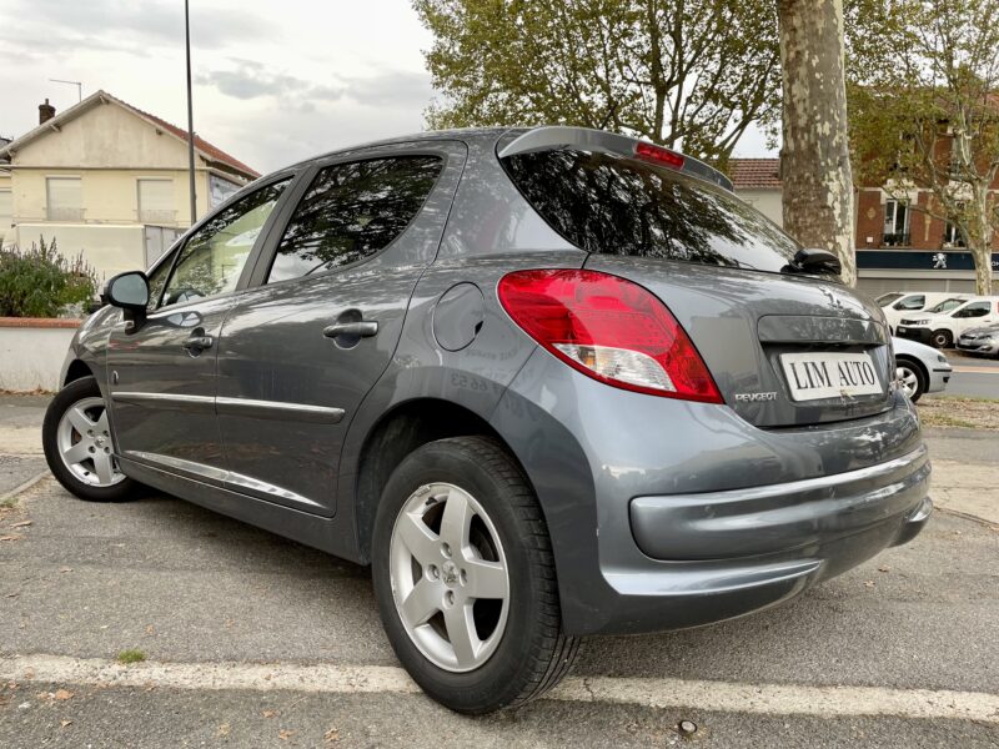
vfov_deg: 53.1
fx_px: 750
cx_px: 500
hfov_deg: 67.3
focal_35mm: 26
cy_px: 374
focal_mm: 4.2
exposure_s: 1/121
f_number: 1.6
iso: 32
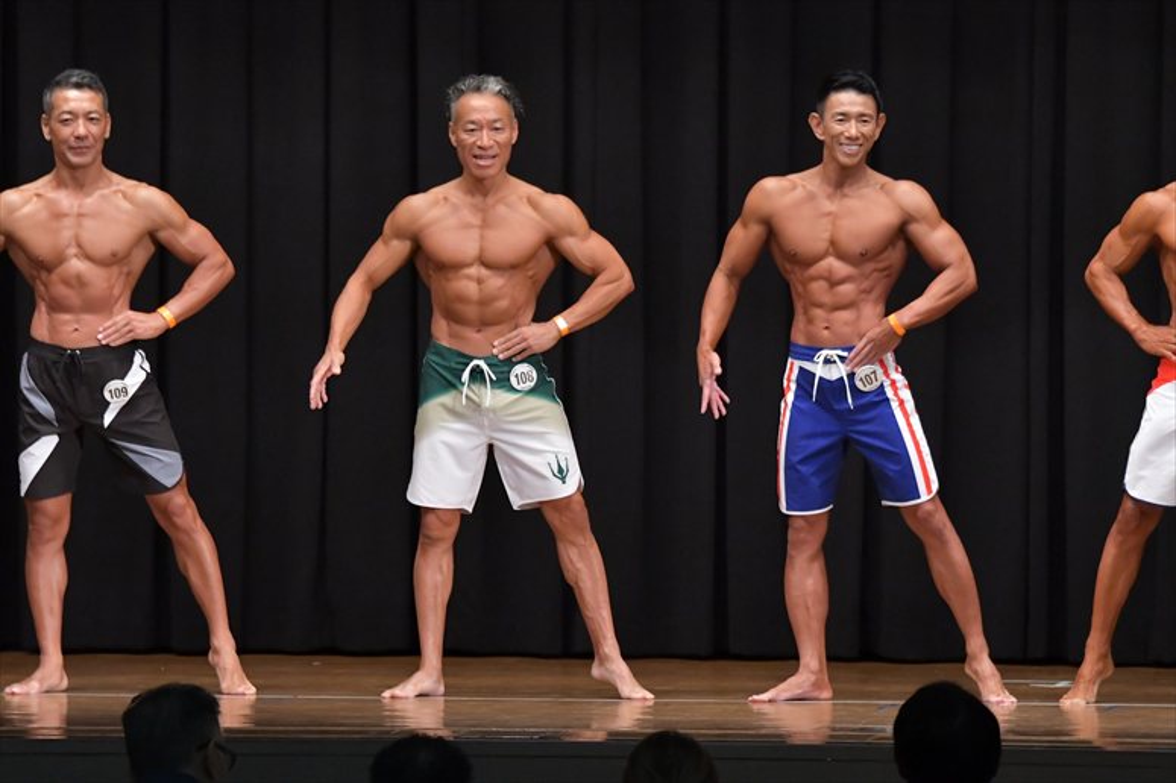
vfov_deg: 6.8
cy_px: 392
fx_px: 6596
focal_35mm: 202
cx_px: 588
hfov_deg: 10.2
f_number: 5.6
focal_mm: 135
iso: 6400
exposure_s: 1/400
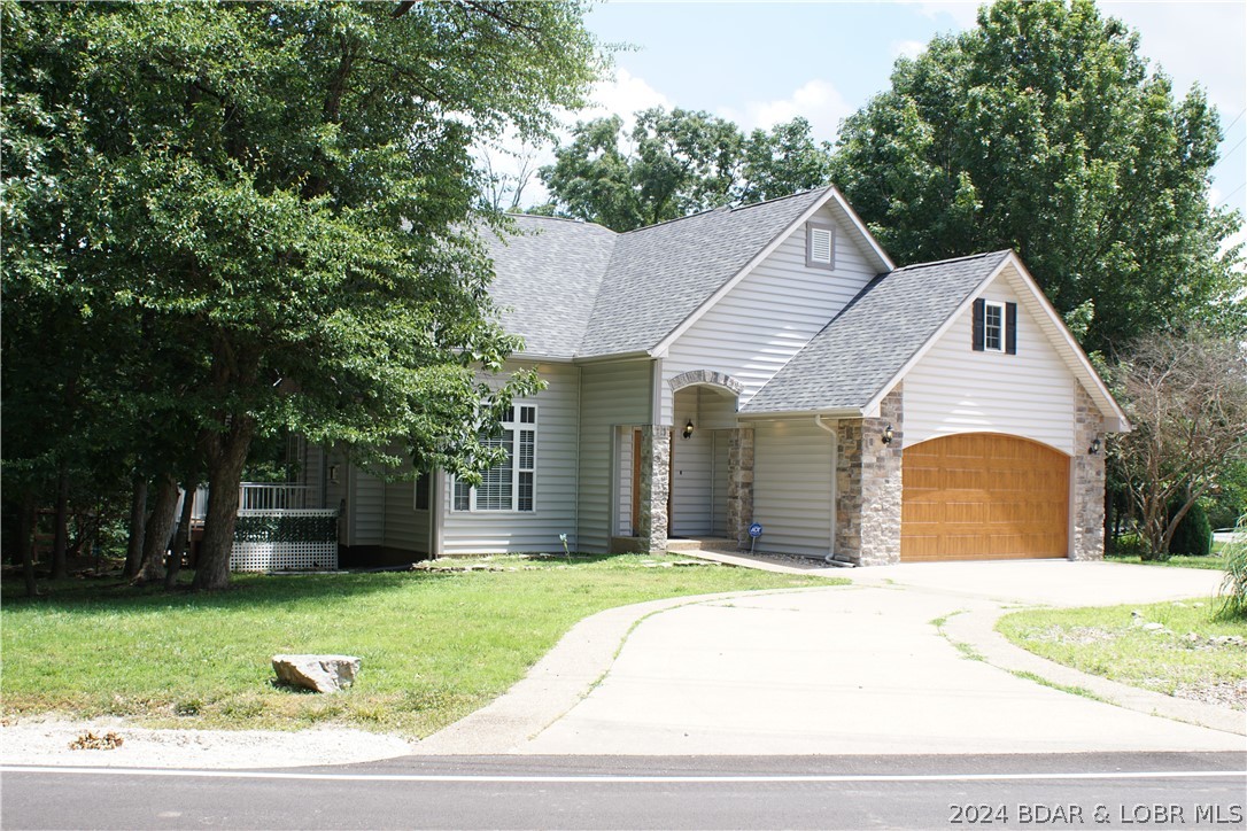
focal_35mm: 39
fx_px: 1351
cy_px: 416
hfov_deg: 49.6
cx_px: 624
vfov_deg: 34.2
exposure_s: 1/125
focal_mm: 26
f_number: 6.3
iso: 100
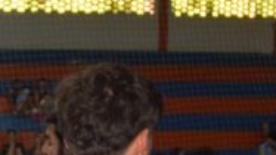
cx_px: 27
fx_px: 1134
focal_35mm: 155
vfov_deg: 7.5
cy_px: 324
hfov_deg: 13.7
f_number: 5
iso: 800
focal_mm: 18
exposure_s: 1/100
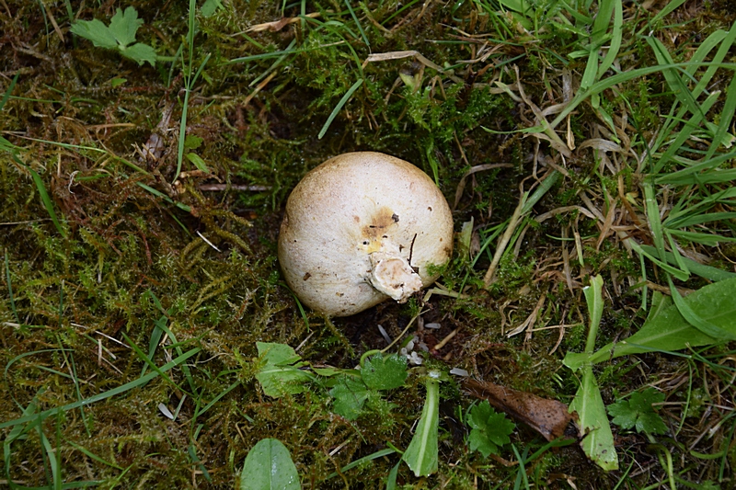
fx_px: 2759
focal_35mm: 135
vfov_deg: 10.2
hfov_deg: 15.2
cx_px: 368
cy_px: 245
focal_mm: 90
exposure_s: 1/60
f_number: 8
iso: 100
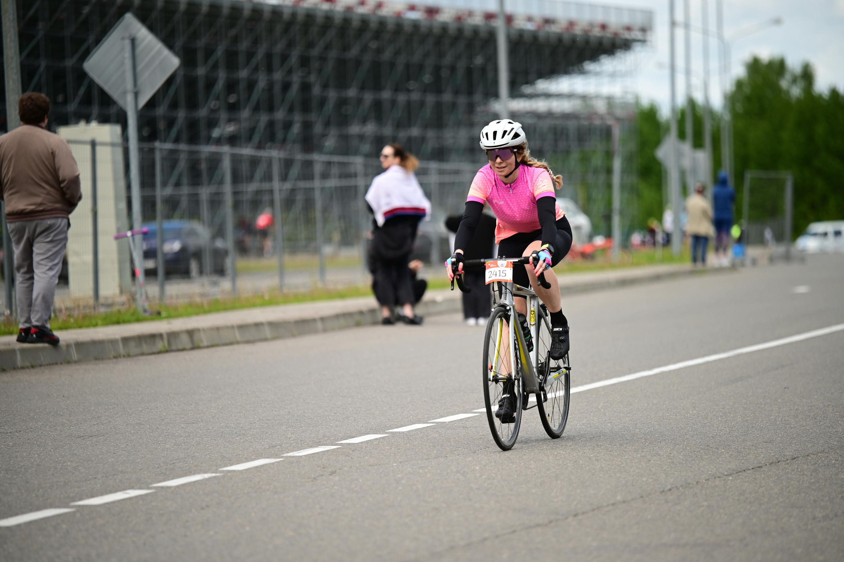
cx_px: 422
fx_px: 4452
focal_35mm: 190
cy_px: 281
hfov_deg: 10.8
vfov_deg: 7.2
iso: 160
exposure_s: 1/1250
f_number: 2.8
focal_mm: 190
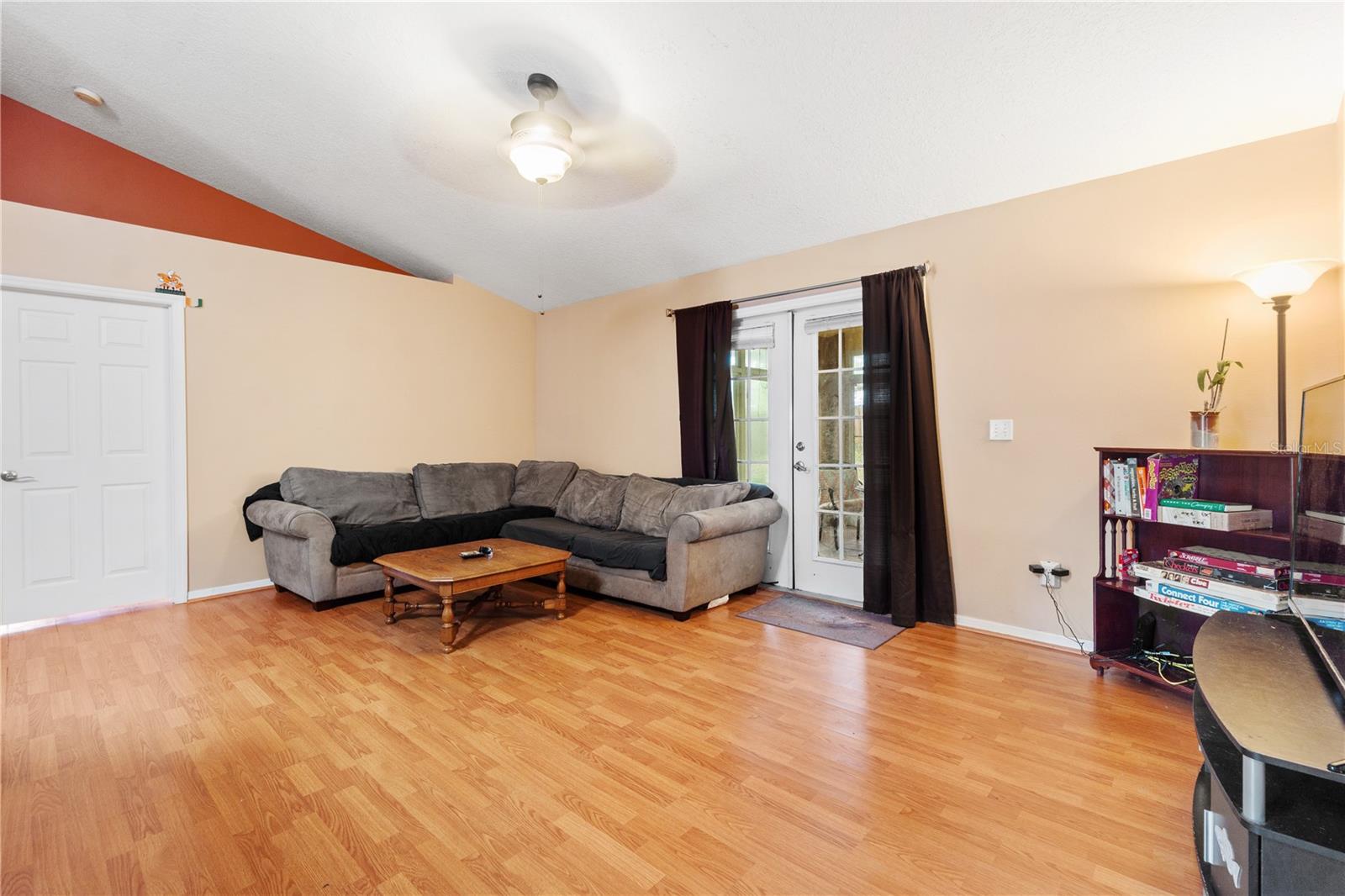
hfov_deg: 100.4
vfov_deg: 77.3
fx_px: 560
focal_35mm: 15
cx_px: 672
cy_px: 448
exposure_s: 2
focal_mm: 10
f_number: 9
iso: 100
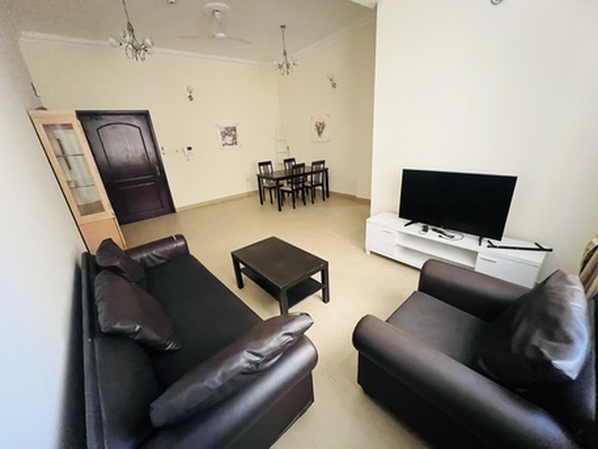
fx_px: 225
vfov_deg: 89.9
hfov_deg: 106.2
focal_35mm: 13
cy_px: 224
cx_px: 299
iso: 1000
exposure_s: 1/50
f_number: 1.8
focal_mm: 1.57
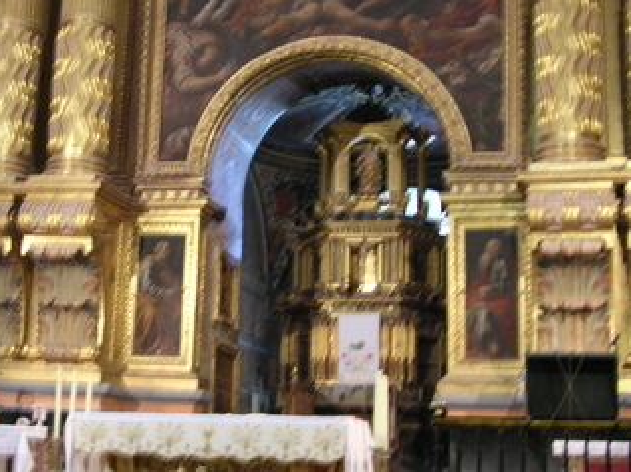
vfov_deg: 21.6
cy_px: 221
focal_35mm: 68
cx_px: 204
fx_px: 1239
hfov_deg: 28.4
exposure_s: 1/3.4
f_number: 2.7
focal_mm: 6
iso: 124
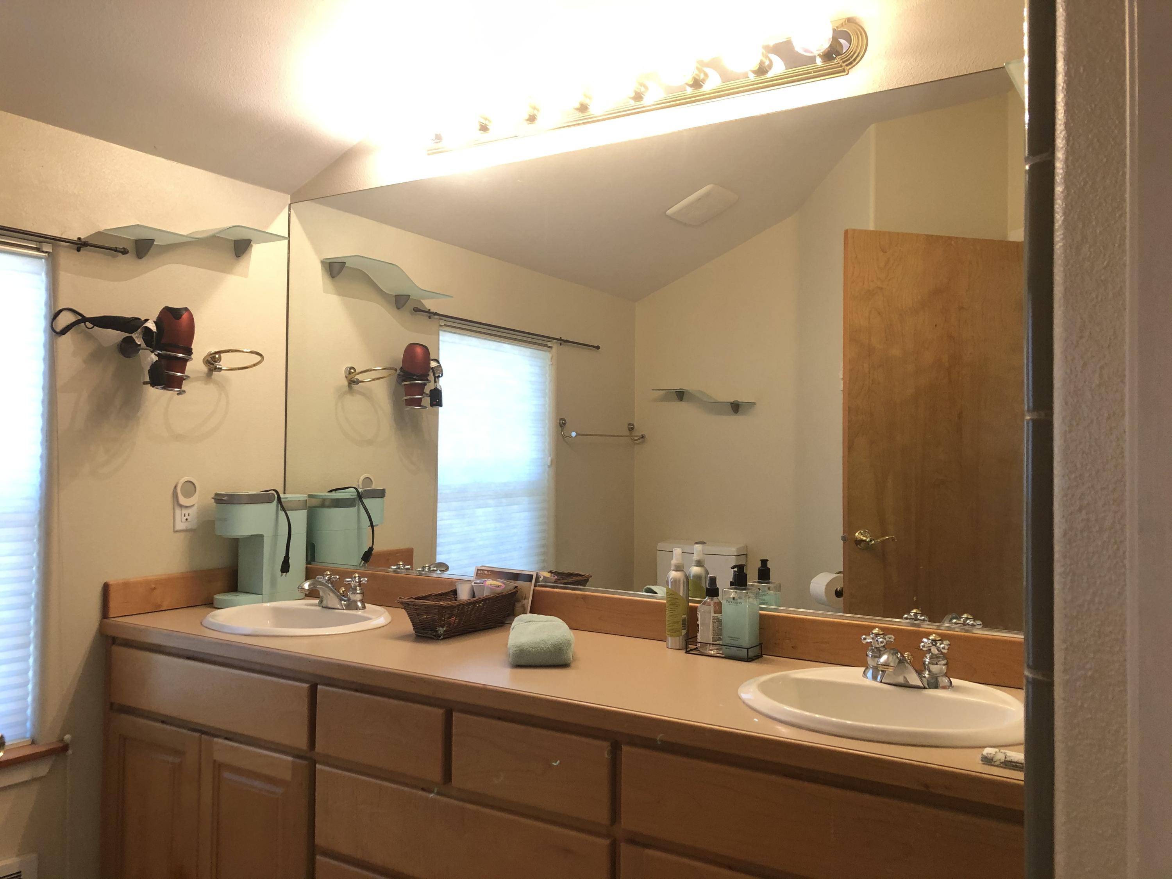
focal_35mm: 28
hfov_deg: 63.4
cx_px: 586
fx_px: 948
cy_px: 440
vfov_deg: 49.7
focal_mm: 3.99
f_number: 1.8
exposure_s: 1/20
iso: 40
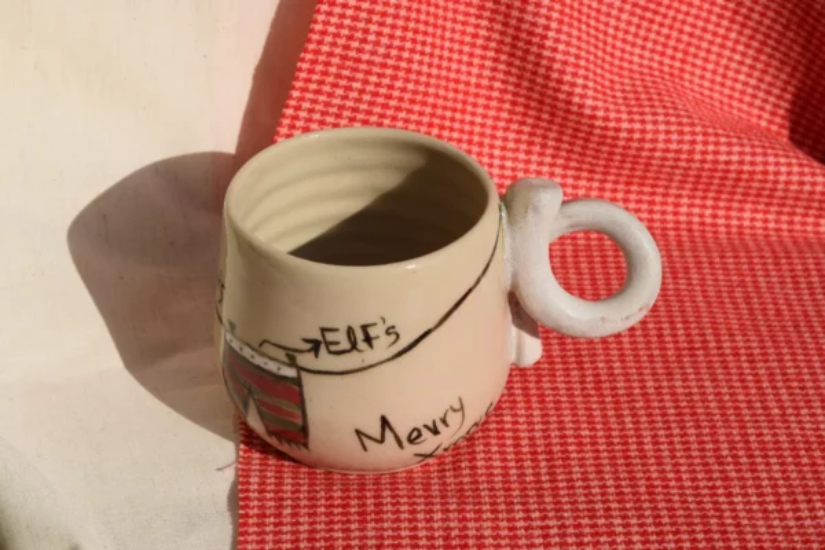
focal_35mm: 82
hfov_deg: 24.6
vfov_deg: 16.6
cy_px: 275
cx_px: 412
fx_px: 1890
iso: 200
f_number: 13
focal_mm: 55
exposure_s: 1/640
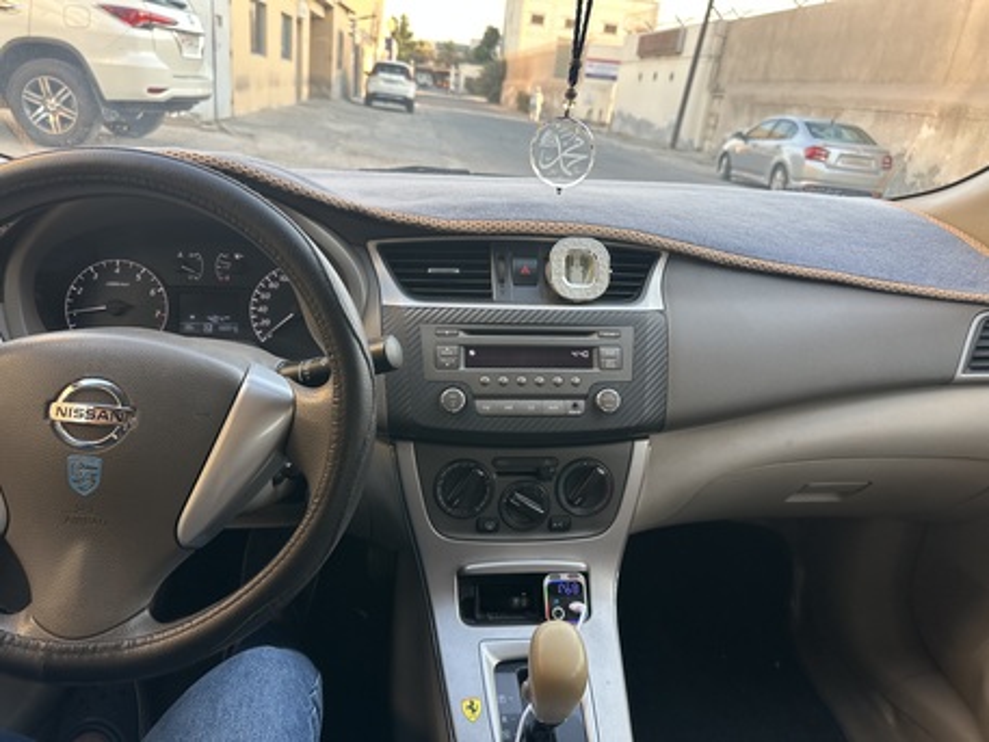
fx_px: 686
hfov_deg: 71.6
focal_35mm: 24
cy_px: 371
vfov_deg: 56.8
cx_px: 494
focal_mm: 6.86
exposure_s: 1/121
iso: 80
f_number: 1.78
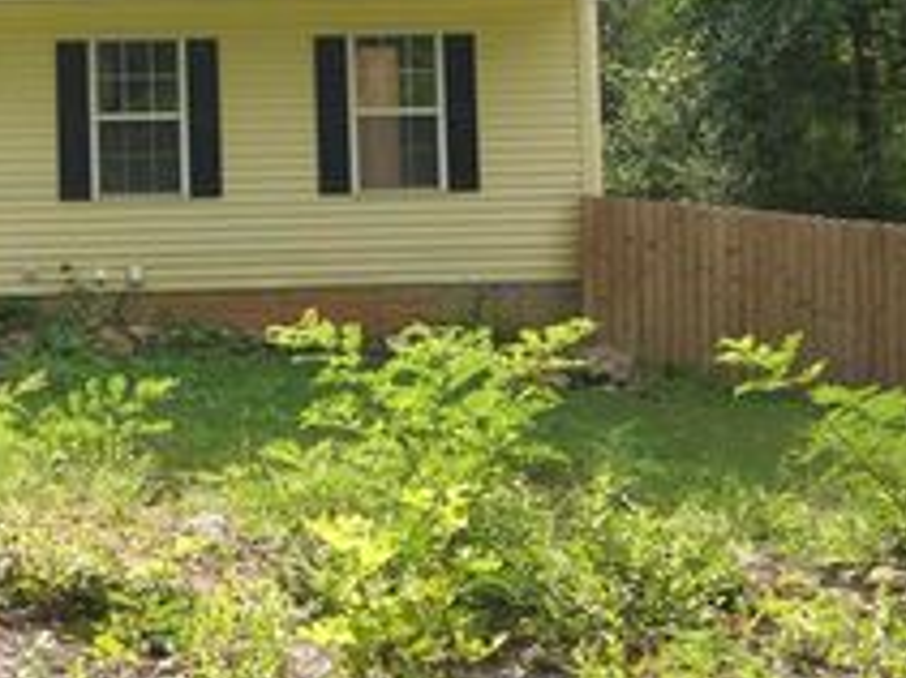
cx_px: 30
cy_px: 24
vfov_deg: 21.6
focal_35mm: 66
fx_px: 1726
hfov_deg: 27.9
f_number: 4.5
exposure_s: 1/400
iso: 100
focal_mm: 29
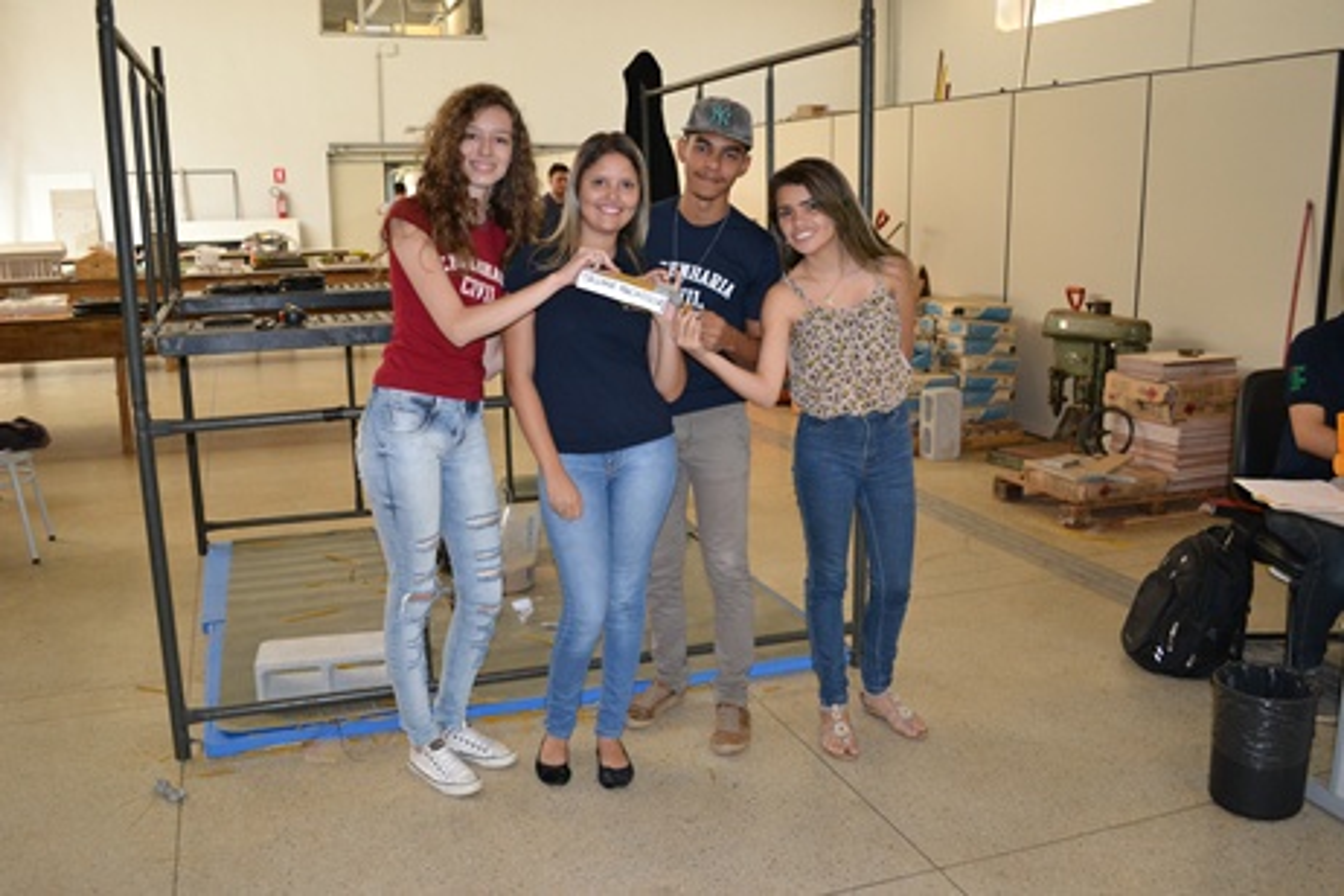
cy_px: 448
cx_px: 672
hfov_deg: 61.9
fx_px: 1120
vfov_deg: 43.6
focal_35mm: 30
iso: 1100
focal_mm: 20
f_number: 3.8
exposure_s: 1/60
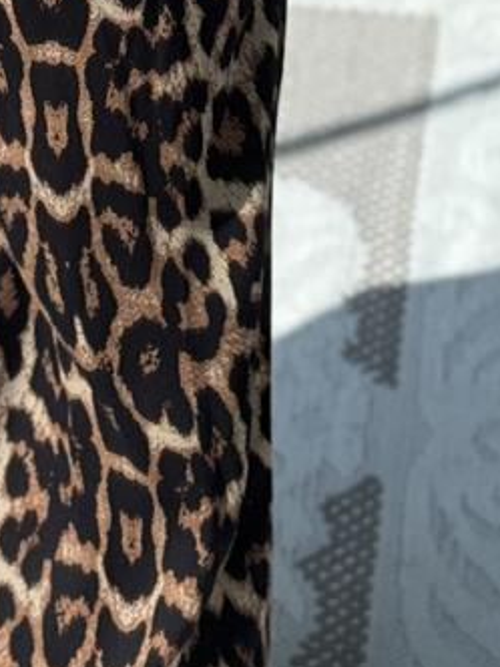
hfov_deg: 7.6
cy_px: -232
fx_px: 3717
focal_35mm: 193
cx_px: -84
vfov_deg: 10.0
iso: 64
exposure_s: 1/747
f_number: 1.78
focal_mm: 6.76
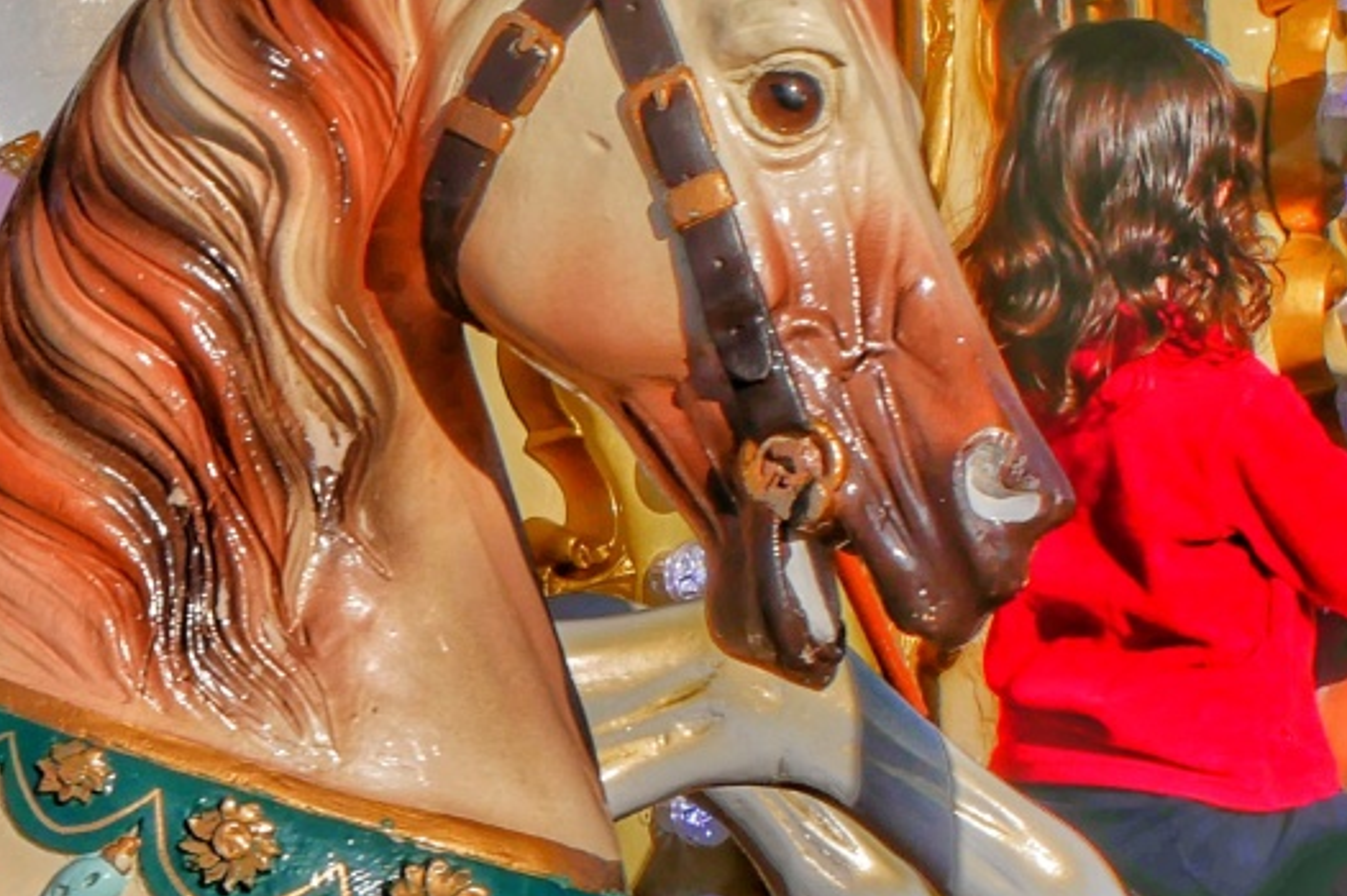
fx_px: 7104
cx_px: -604
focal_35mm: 190
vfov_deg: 7.2
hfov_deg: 10.5
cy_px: 470
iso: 200
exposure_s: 1/640
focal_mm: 30
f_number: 13
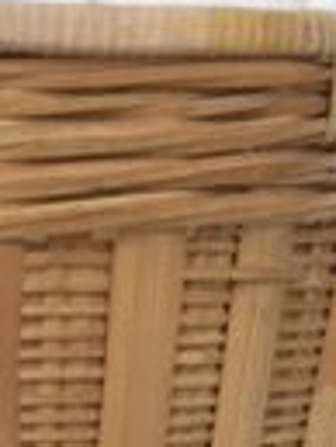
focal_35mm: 144
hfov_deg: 9.8
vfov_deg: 12.8
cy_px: 724
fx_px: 1861
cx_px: -284
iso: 50
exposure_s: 1/50
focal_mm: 4.15
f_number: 2.2
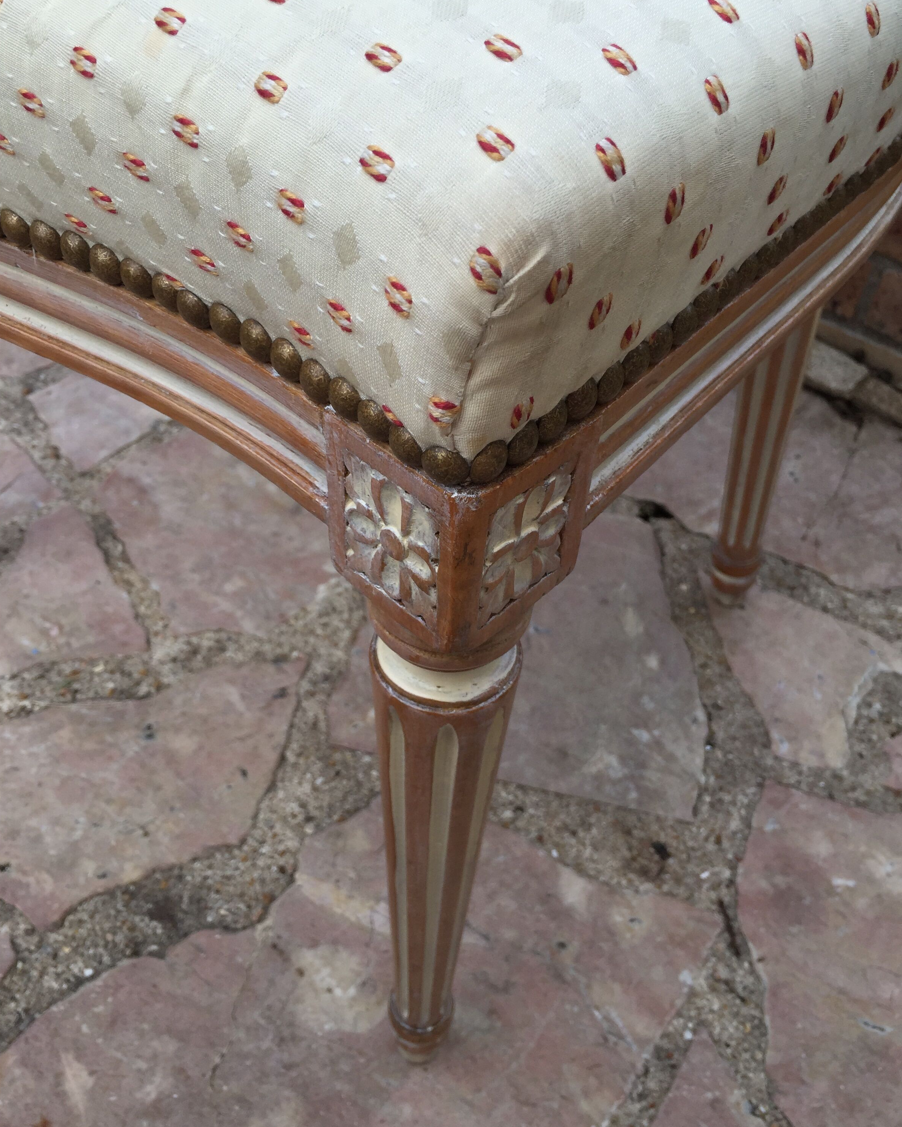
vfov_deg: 57.2
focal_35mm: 31
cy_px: 561
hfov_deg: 47.1
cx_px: 440
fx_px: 1034
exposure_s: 1/329
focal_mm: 4.15
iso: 32
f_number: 2.2
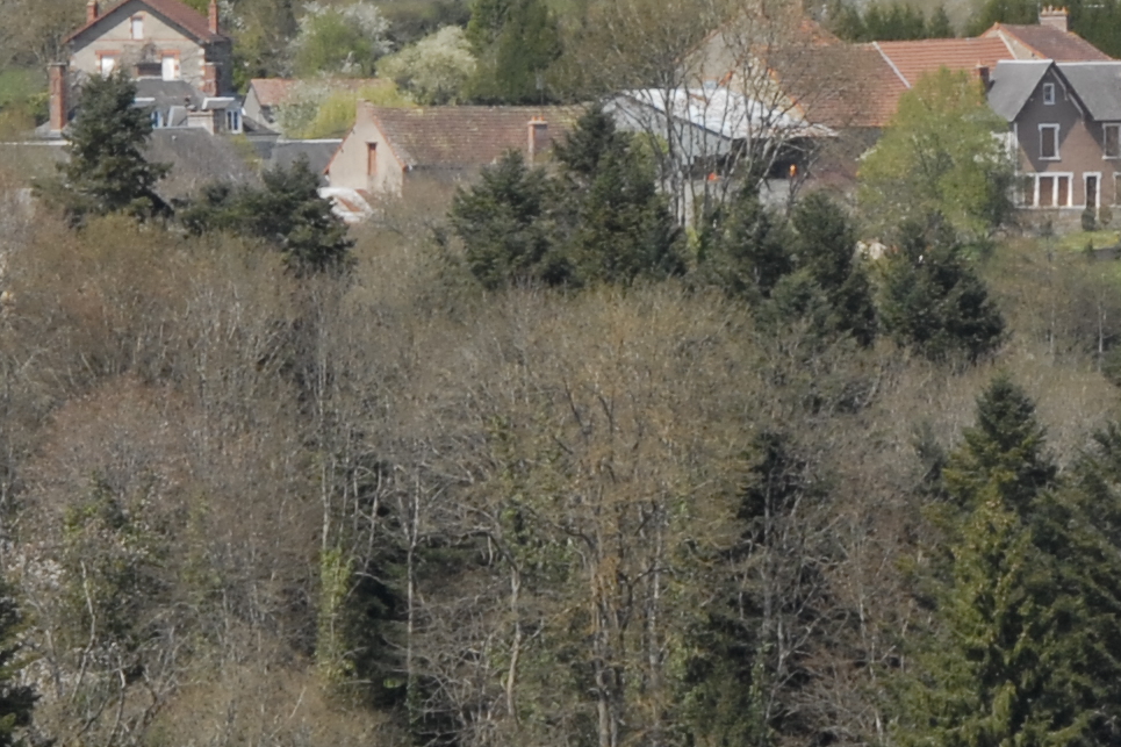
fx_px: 13137
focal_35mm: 422
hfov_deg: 4.9
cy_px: 537
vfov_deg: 3.3
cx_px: 1150
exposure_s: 1/320
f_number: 14
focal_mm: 70
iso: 400
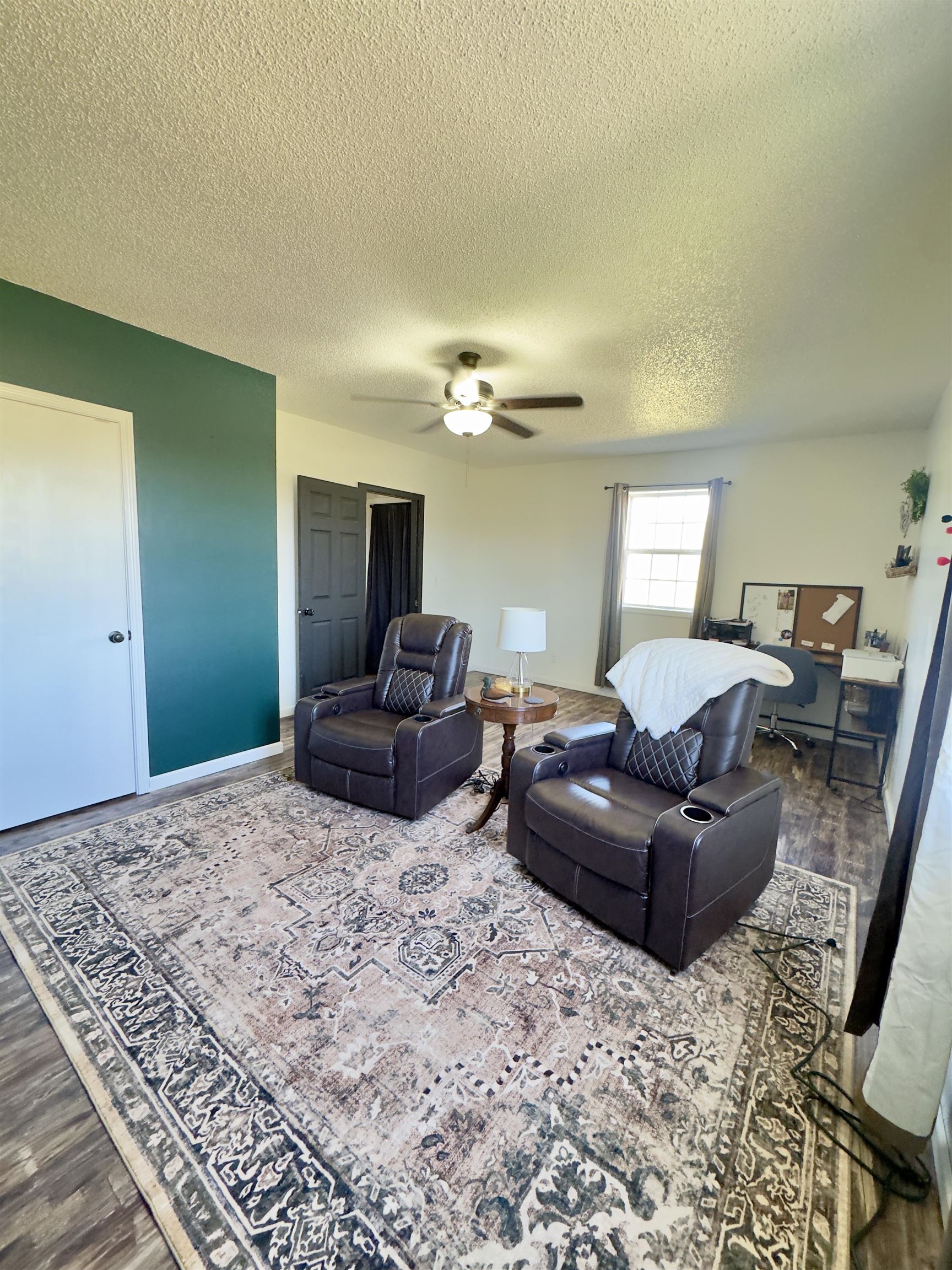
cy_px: 635
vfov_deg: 102.1
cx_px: 476
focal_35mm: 14
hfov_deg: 85.7
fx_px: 513
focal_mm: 2.22
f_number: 2.2
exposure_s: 1/60
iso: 640
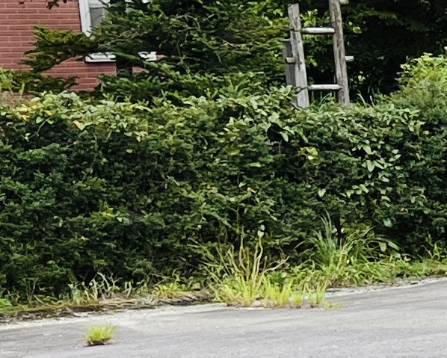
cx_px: 1392
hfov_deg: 8.9
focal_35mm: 171
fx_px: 2263
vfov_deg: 8.8
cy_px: 548
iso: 50
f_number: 1.6
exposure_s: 1/1721
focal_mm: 5.1
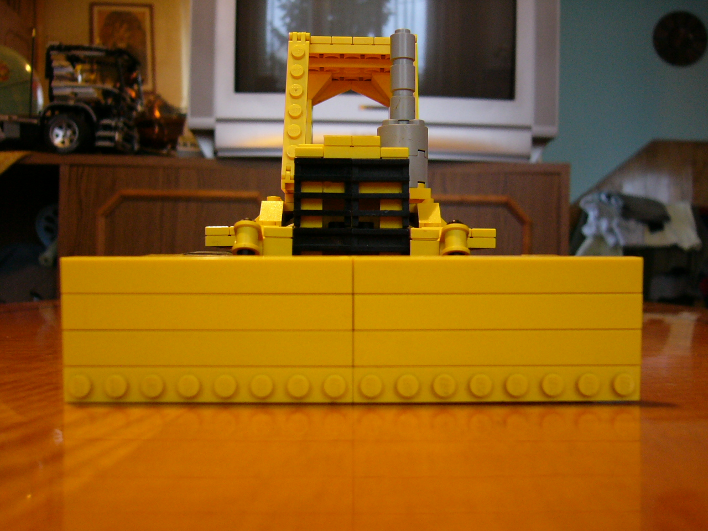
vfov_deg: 36.8
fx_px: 798
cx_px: 354
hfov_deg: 47.9
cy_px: 266
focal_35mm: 39
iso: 200
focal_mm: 6.5
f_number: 2.9
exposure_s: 1/8
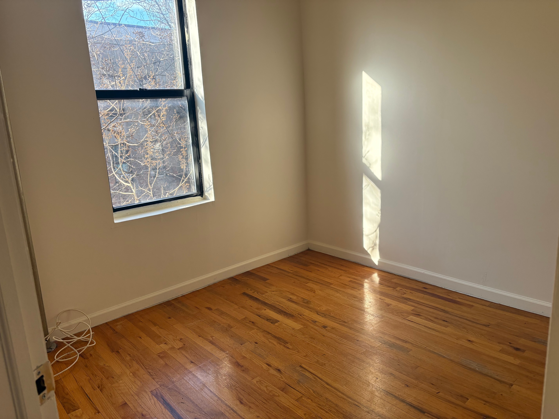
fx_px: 420
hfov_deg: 67.3
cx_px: 280
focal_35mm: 26
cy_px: 210
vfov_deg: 53.1
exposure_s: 1/231
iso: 100
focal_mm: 5.96
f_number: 1.6
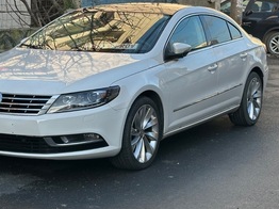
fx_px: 531
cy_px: 99
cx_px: 115
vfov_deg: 22.2
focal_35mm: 66
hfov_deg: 29.4
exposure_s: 1/803
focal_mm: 6.86
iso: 64
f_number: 1.78
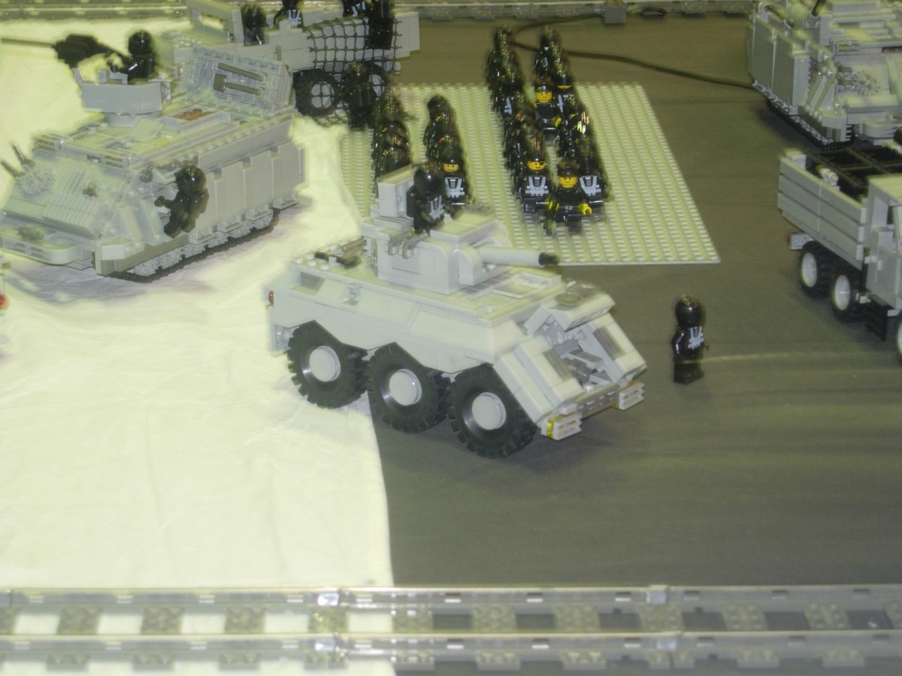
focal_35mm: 113
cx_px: 451
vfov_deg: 13.1
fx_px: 2944
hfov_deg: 17.4
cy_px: 338
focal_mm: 23.4
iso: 79
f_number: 4.9
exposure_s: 1/2.6
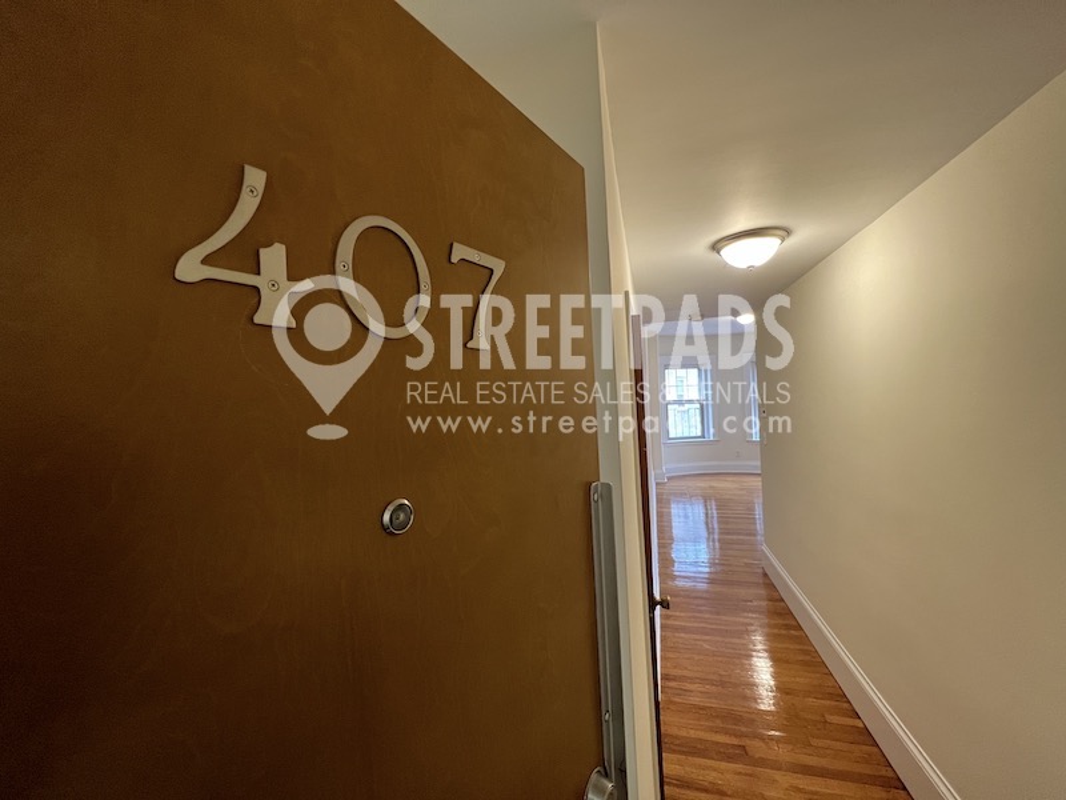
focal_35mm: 13
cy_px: 400
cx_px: 533
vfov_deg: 89.9
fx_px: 400
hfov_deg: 106.2
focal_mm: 1.57
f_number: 1.8
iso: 250
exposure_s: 1/60
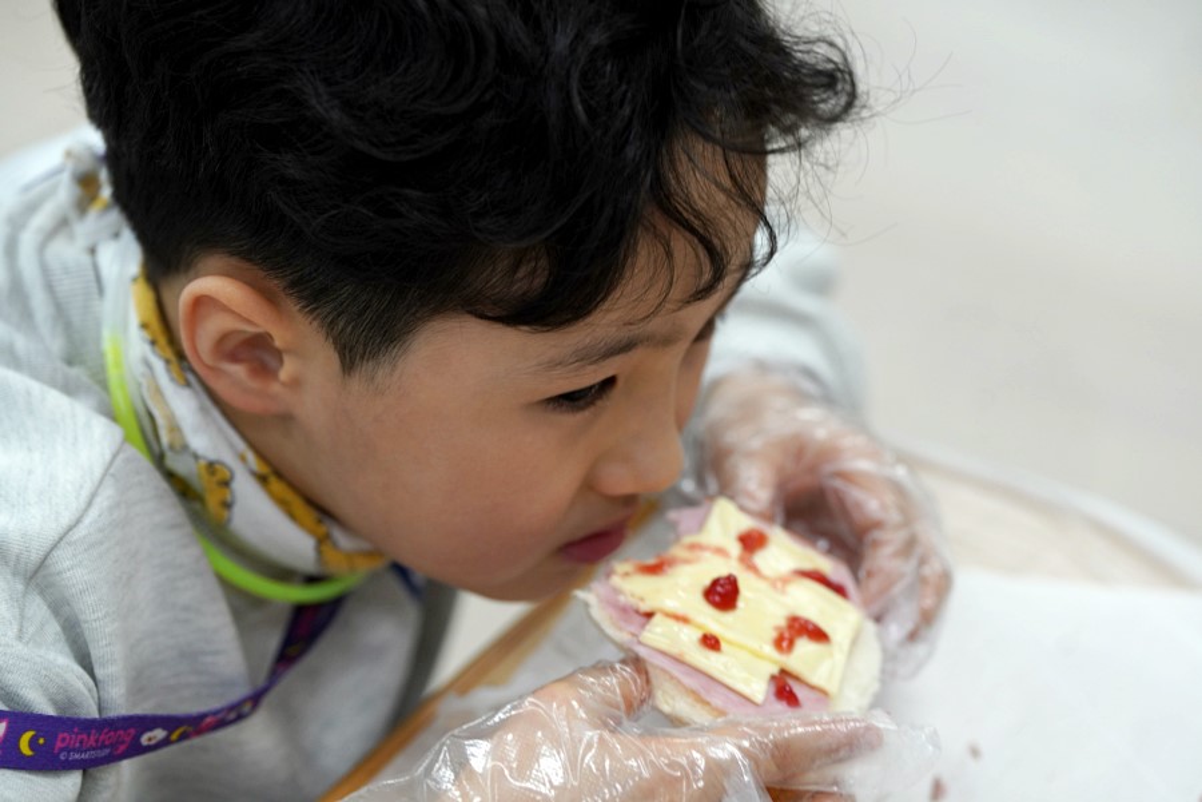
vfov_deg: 8.8
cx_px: 601
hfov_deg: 13.2
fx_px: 5208
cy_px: 401
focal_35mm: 156
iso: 1250
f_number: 4
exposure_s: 1/160
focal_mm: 156
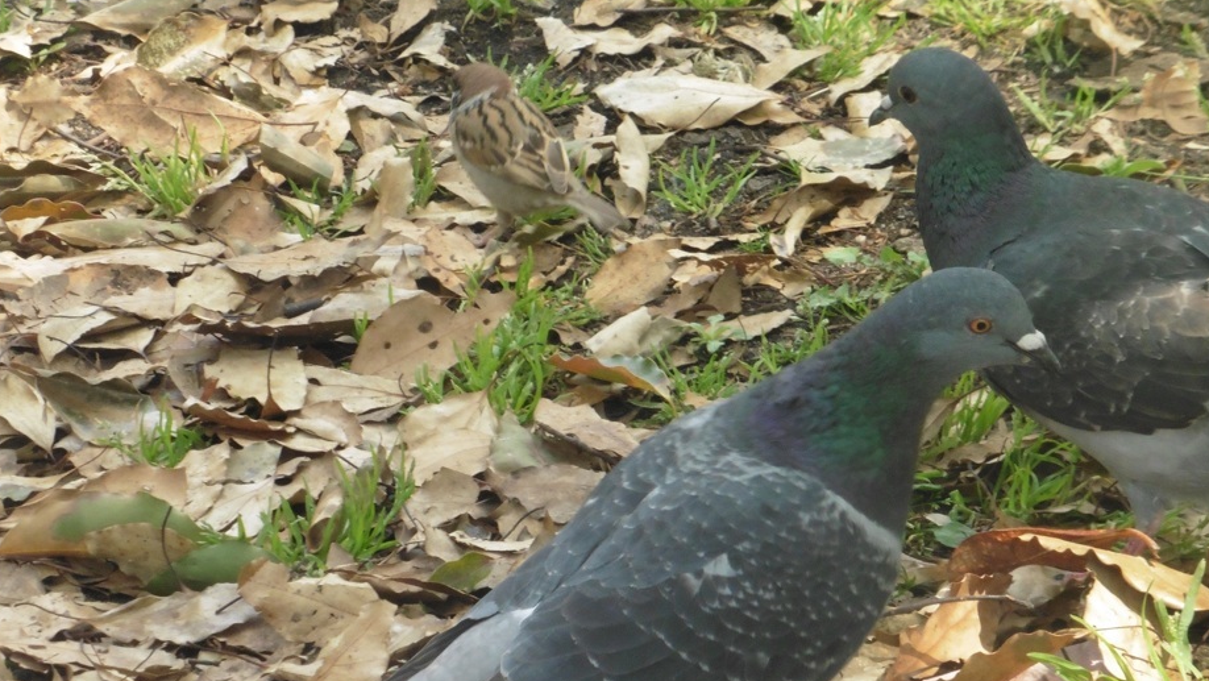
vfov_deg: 4.7
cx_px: 591
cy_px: 403
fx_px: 8337
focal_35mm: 260
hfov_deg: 8.3
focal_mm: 38.2
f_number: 5.6
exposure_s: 1/125
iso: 320
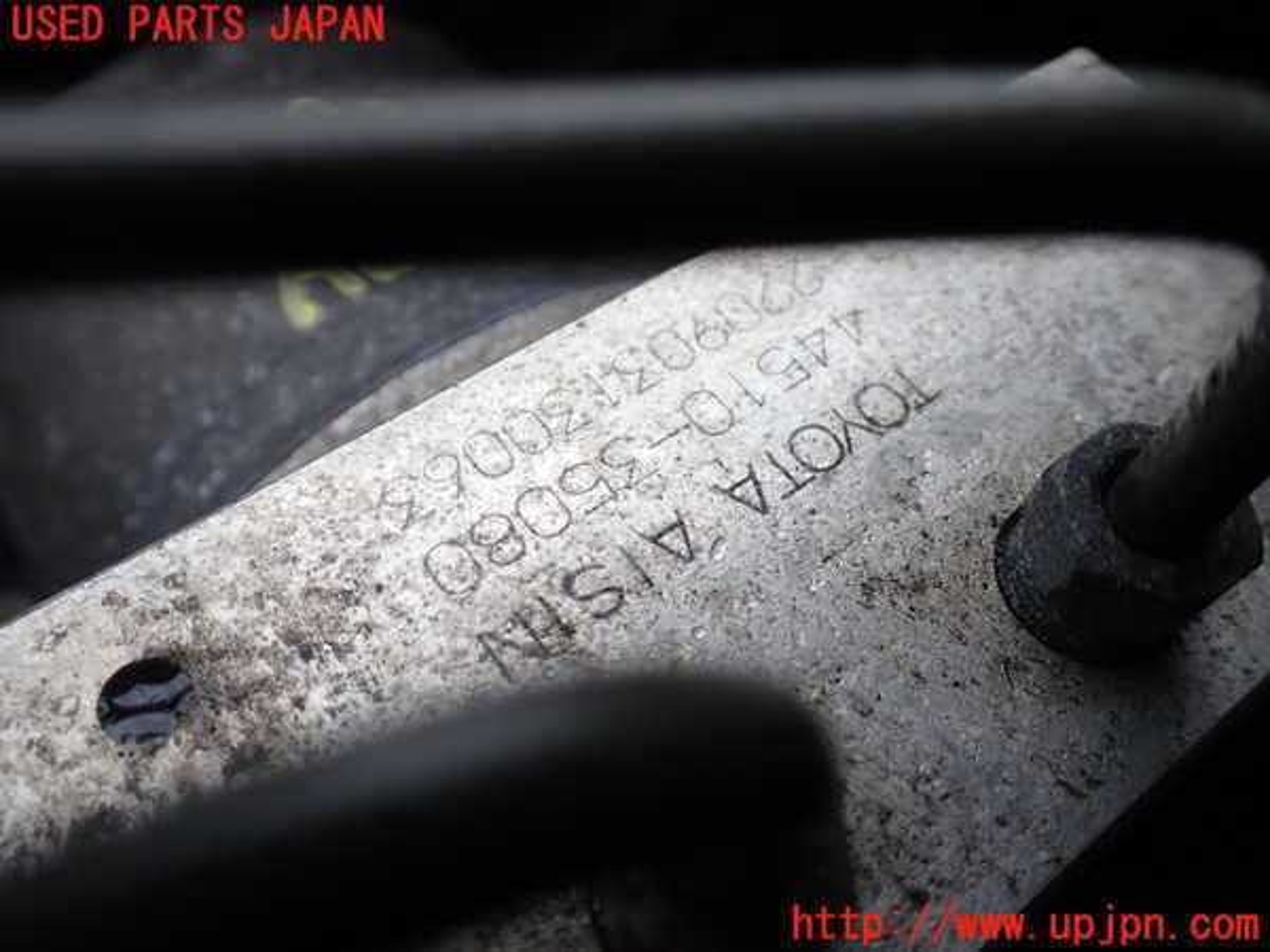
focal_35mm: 30
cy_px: 476
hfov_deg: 60.0
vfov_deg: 46.8
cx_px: 635
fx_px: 1101
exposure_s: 1/200
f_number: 2.3
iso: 100
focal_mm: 5.4
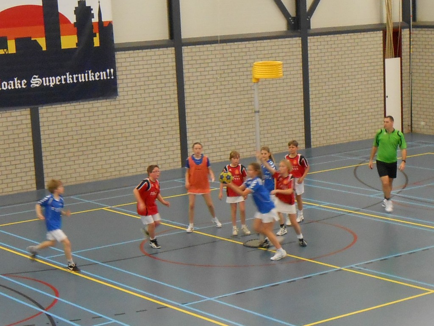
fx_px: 476
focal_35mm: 38
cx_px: 217
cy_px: 163
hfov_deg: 49.0
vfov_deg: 37.7
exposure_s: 1/30
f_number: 4.2
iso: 320
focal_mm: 6.8
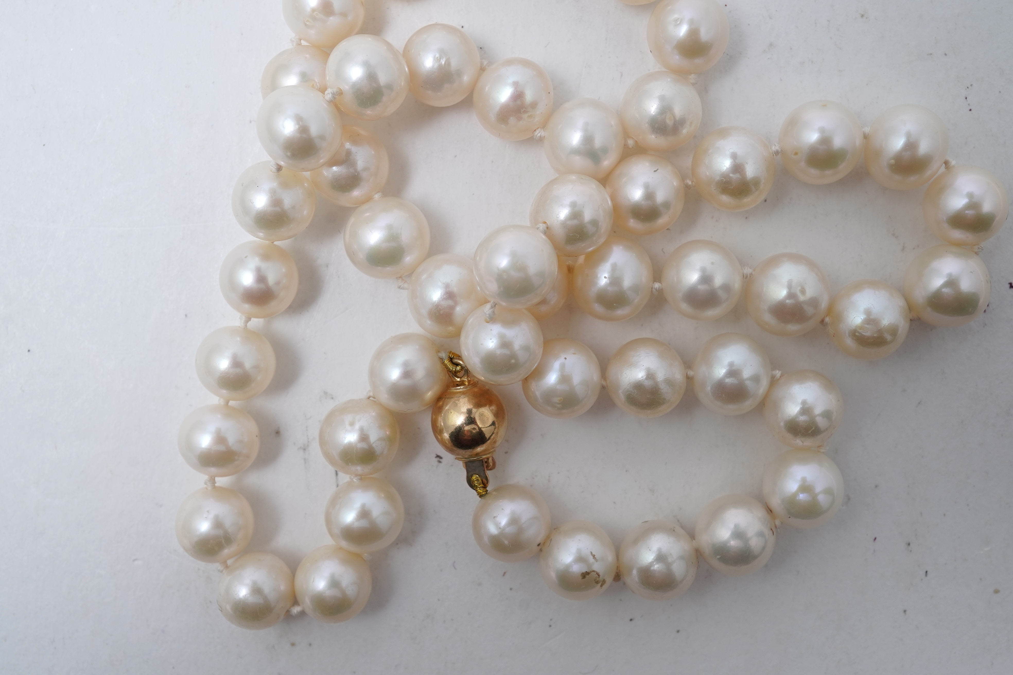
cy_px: 338
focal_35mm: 45
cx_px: 506
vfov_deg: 29.9
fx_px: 1266
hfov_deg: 43.6
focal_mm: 30
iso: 320
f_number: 18
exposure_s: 1/125
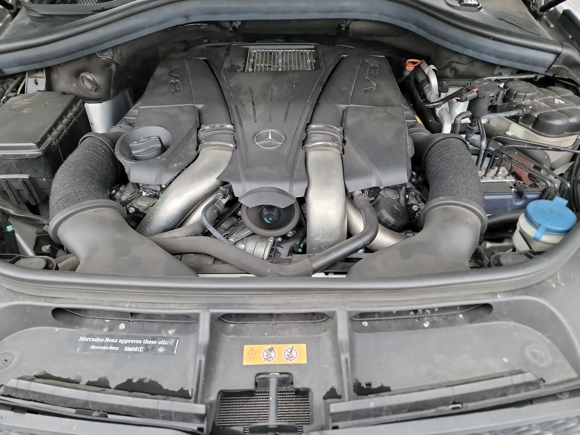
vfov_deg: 56.8
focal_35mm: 24
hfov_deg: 71.6
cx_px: 290
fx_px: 402
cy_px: 218
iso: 842
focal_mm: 6.7
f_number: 1.8
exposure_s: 1/59
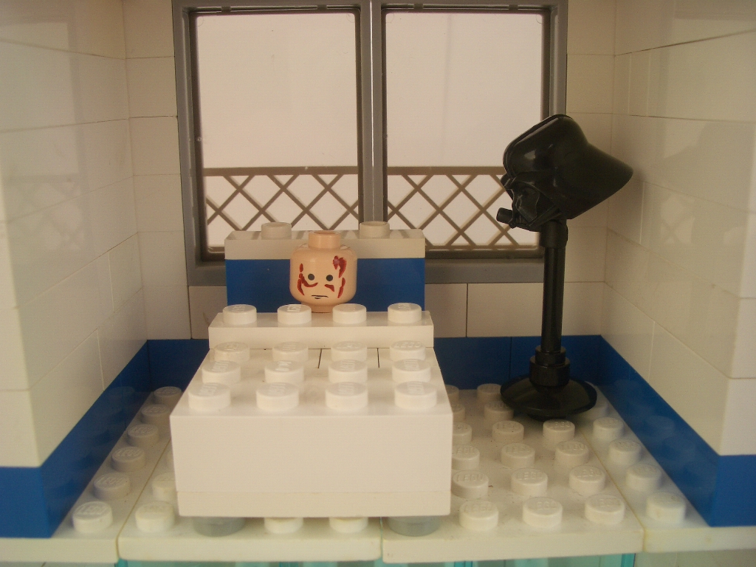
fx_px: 764
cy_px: 284
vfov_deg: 40.7
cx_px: 378
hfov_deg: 52.6
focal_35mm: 35
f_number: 4.3
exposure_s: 1/320
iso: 50
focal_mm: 5.8
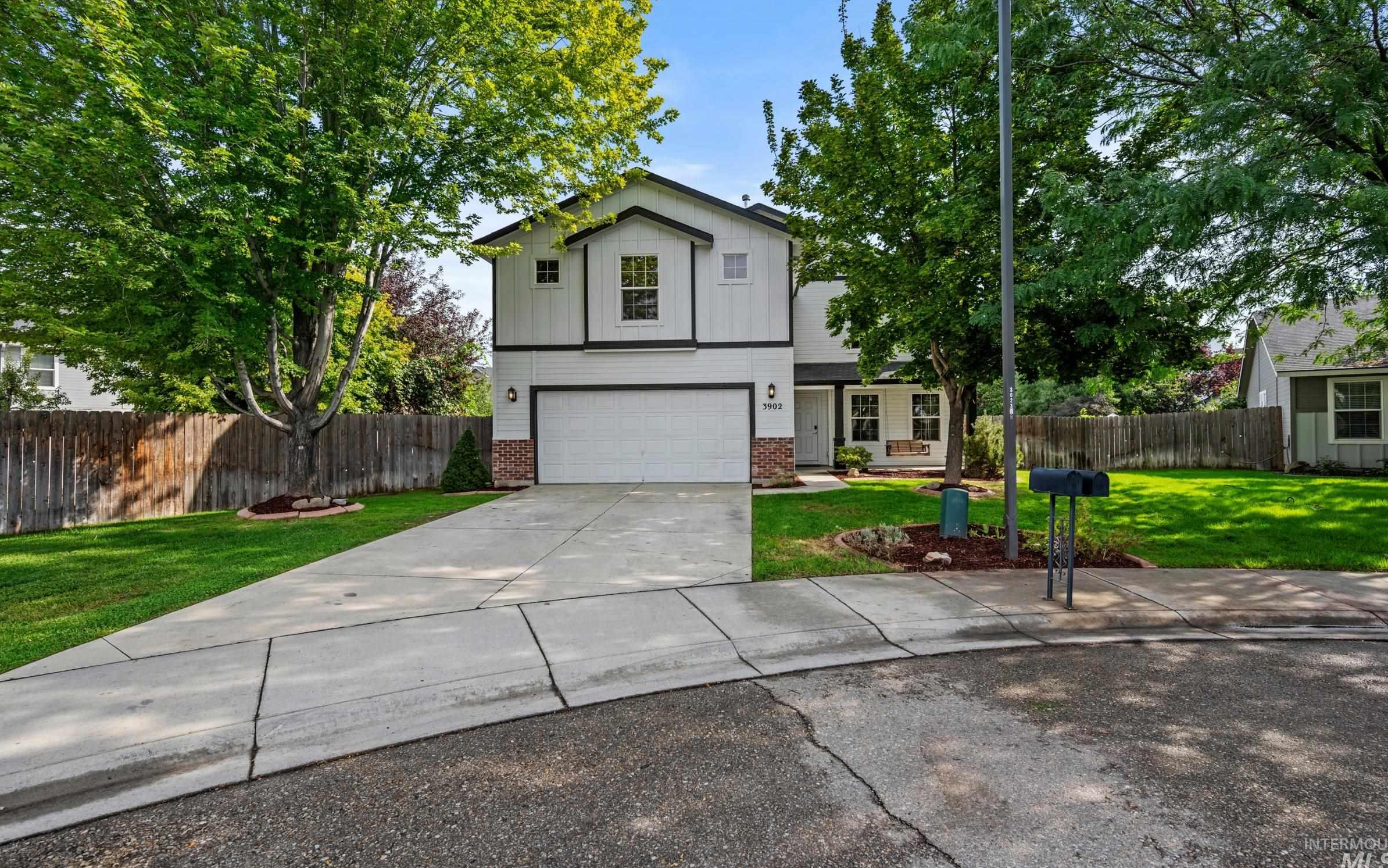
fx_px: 625
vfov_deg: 69.5
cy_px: 420
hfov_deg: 95.9
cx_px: 712
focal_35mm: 17
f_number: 4
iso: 100
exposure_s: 1/400
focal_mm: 15.5
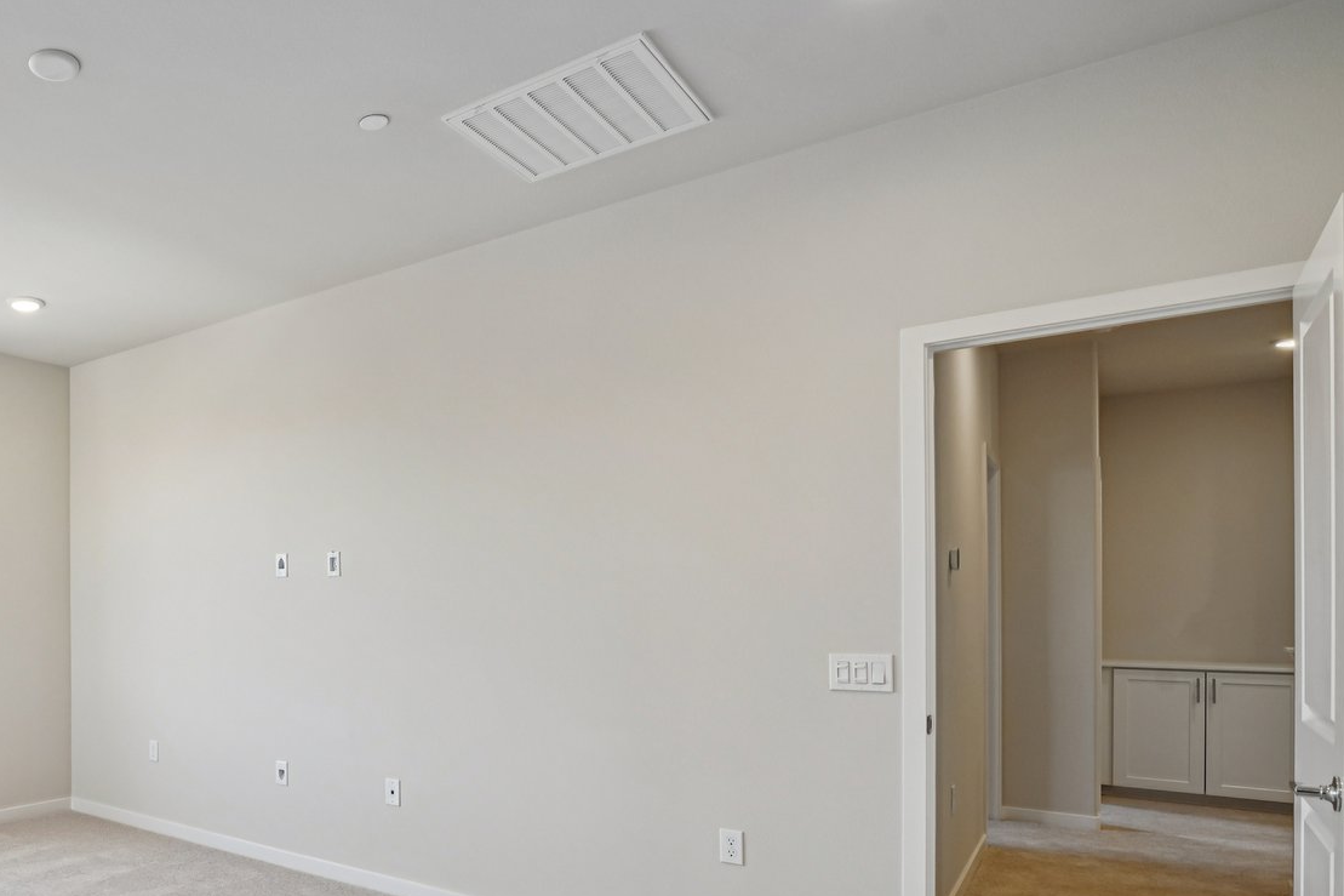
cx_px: 188
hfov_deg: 64.1
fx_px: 896
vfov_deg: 51.4
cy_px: 642
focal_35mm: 24
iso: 250
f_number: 8
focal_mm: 13
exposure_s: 1/30
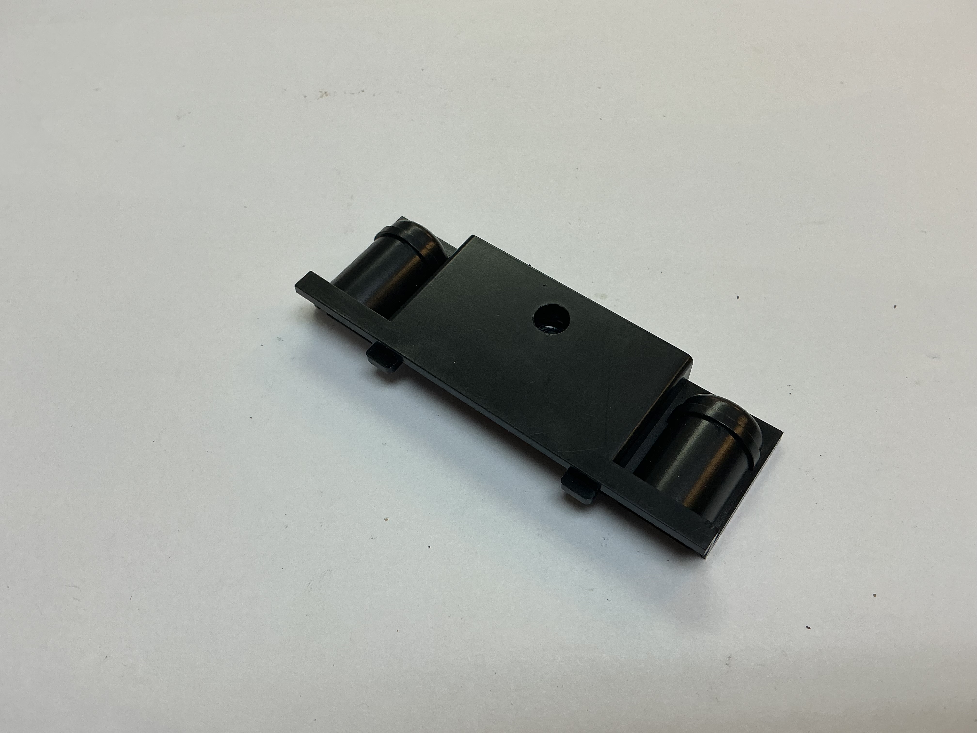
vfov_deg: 48.2
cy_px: 366
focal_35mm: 29
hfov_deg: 61.7
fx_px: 818
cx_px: 488
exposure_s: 1/120
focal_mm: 3
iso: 25
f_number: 1.8
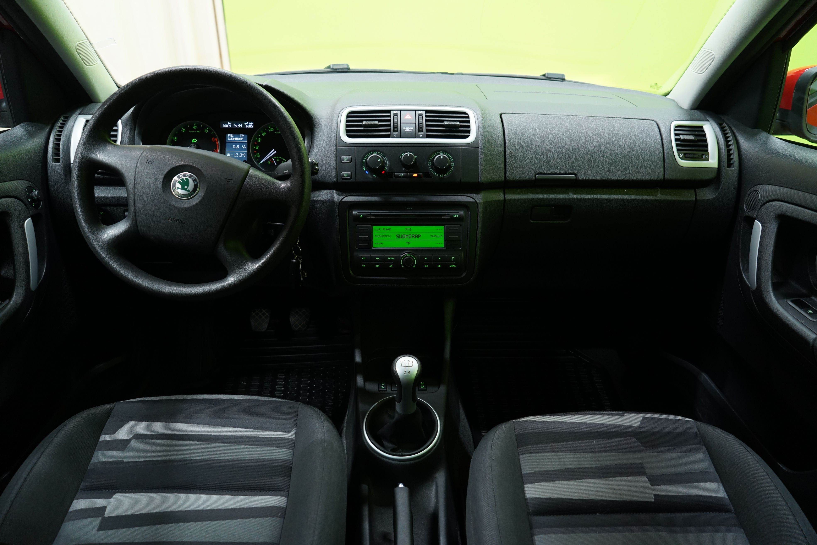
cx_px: 408
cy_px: 272
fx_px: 545
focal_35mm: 24
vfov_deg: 53.1
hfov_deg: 73.7
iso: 1000
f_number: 4.5
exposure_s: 1/20
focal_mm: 24
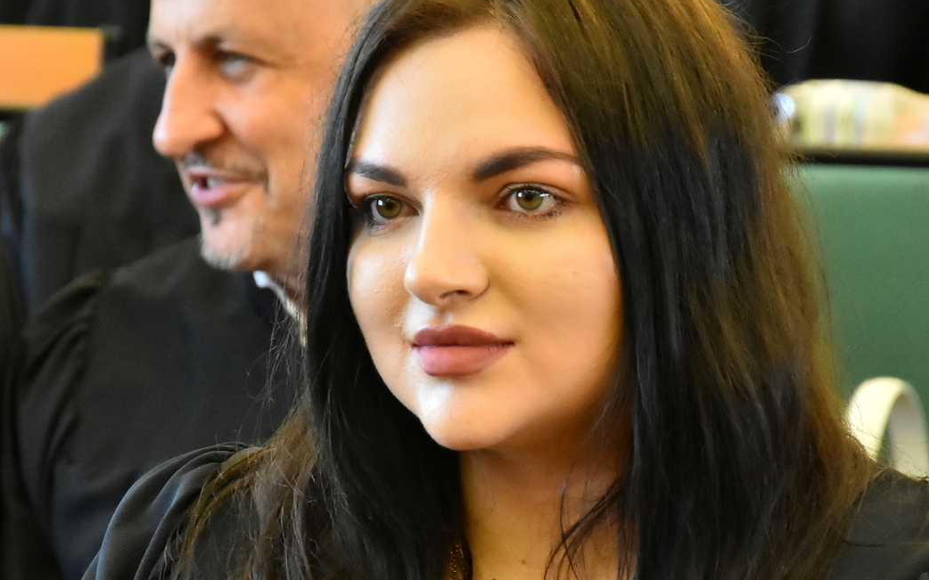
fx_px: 7720
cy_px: 248
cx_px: 397
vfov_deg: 4.3
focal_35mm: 305
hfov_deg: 6.9
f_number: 5.6
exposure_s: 1/250
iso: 3200
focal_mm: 105
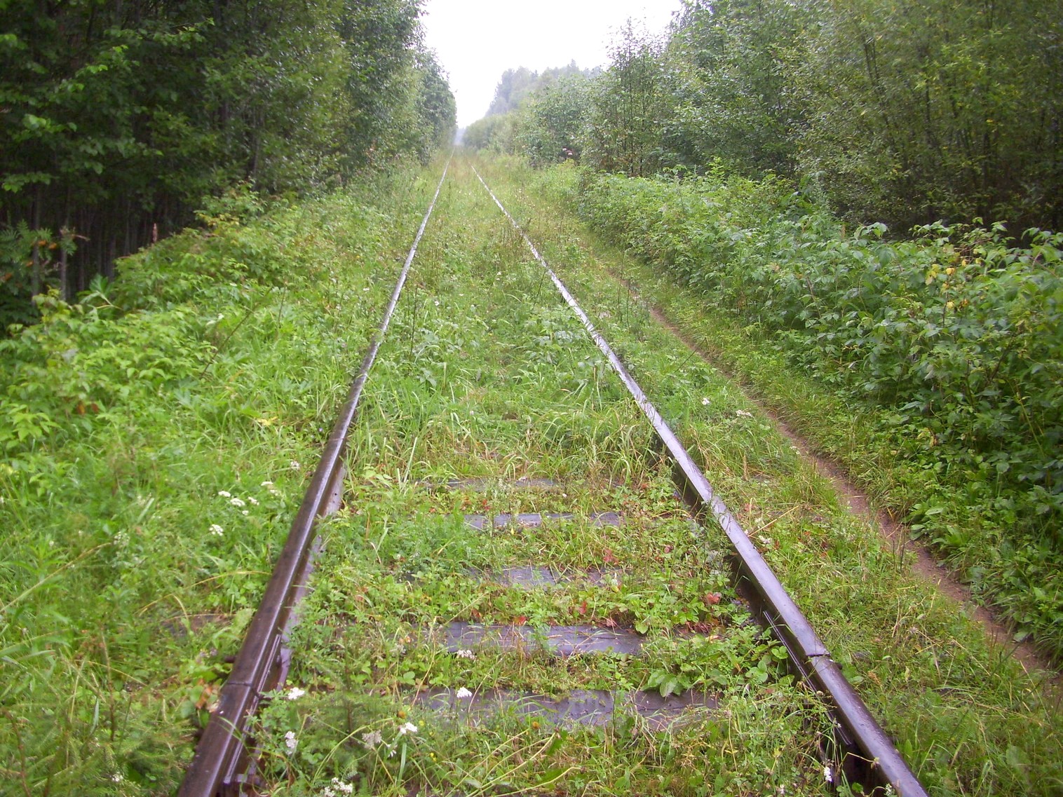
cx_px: 532
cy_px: 398
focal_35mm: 34
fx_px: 1044
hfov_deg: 54.0
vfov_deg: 41.8
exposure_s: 1/60
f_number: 2.9
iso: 80
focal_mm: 5.7
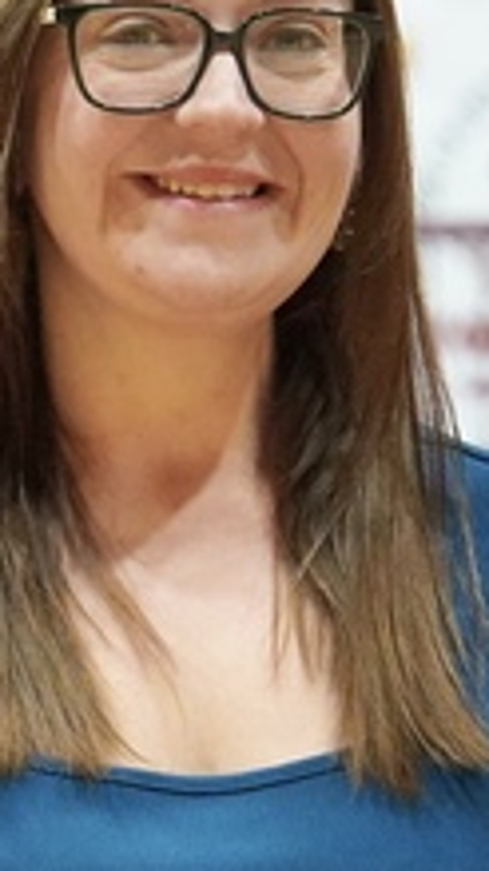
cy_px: 328
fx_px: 7916
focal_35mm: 343
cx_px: 175
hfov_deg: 3.5
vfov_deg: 6.3
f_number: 4
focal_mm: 70
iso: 6400
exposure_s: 1/160
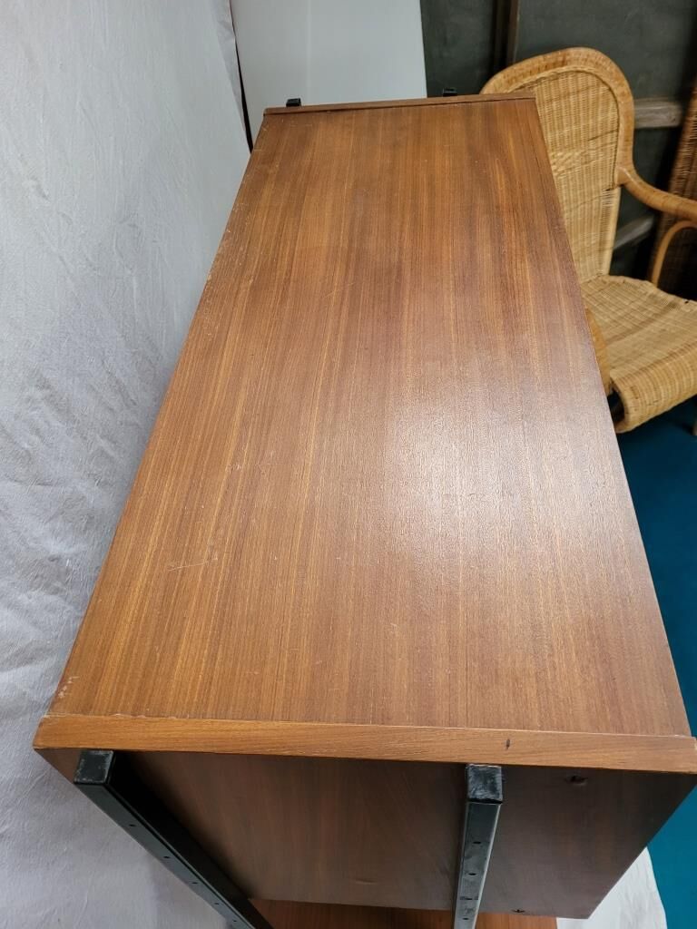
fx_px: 698
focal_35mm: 26
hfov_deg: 53.1
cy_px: 464
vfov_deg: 67.3
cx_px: 348
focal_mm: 5.4
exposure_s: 1/50
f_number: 1.8
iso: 250
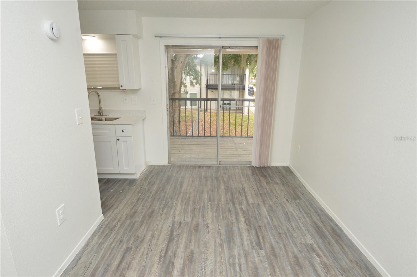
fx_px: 208
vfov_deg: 67.3
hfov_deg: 90.1
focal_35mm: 18
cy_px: 138
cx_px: 208
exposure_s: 1/80
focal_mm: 12
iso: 800
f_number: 10
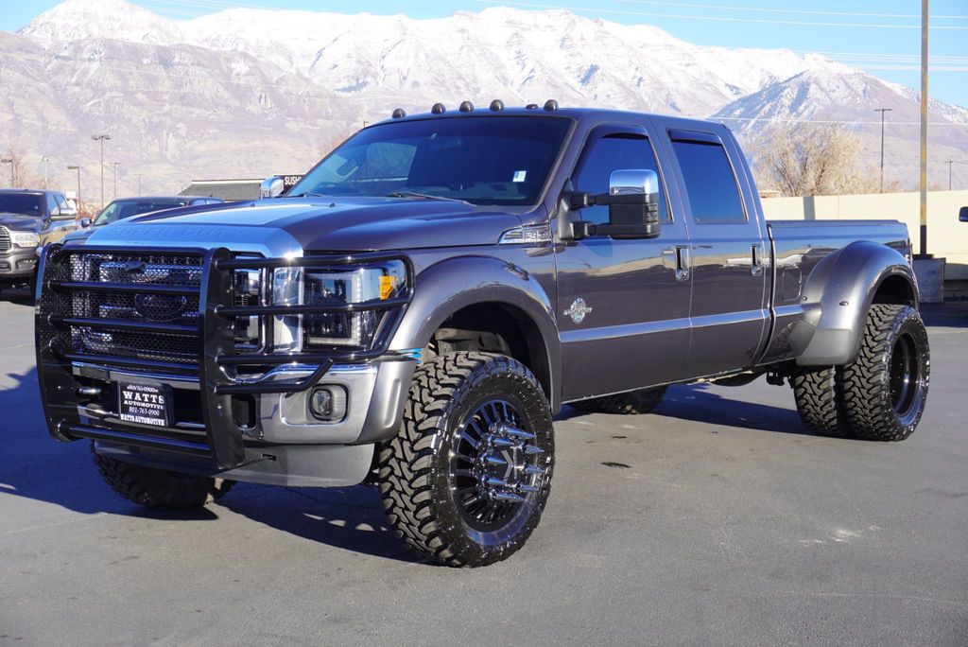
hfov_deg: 41.1
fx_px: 1291
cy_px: 324
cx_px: 484
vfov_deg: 28.1
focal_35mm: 48
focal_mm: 32
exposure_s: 1/100
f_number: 9
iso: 100
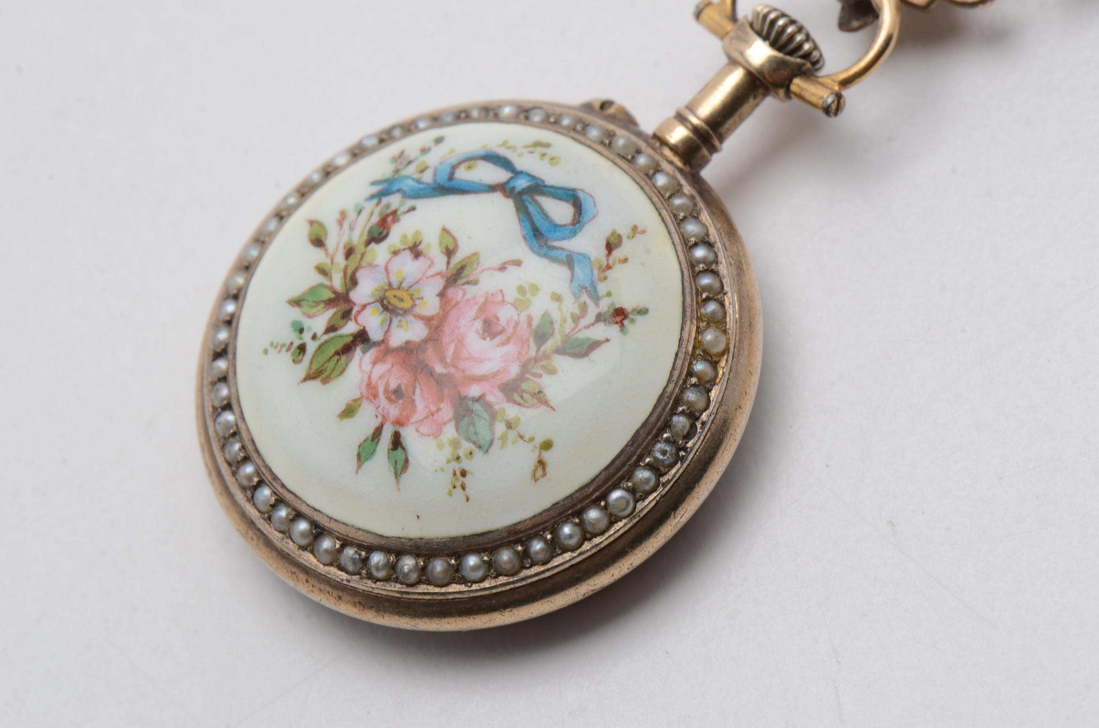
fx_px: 3884
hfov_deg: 16.1
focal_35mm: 128
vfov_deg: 10.7
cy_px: 364
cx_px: 550
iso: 200
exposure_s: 1/125
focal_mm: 85
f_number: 18
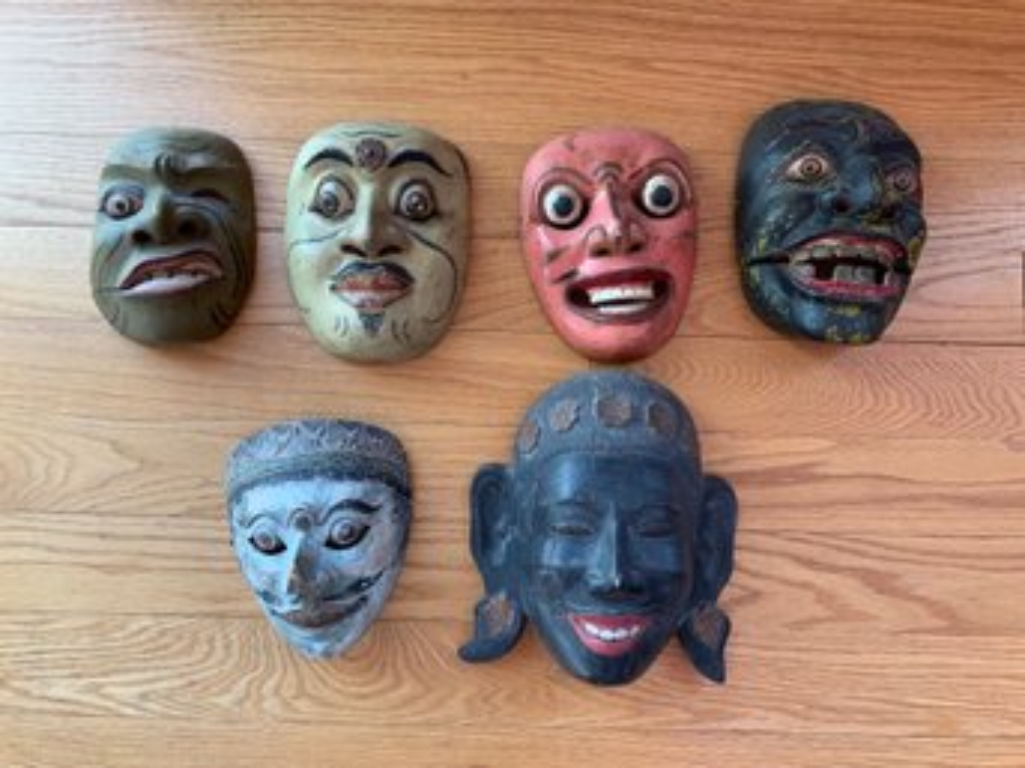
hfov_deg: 61.7
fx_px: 858
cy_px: 384
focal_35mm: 29
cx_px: 512
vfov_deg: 48.2
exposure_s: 1/68
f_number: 1.8
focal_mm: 3
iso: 64
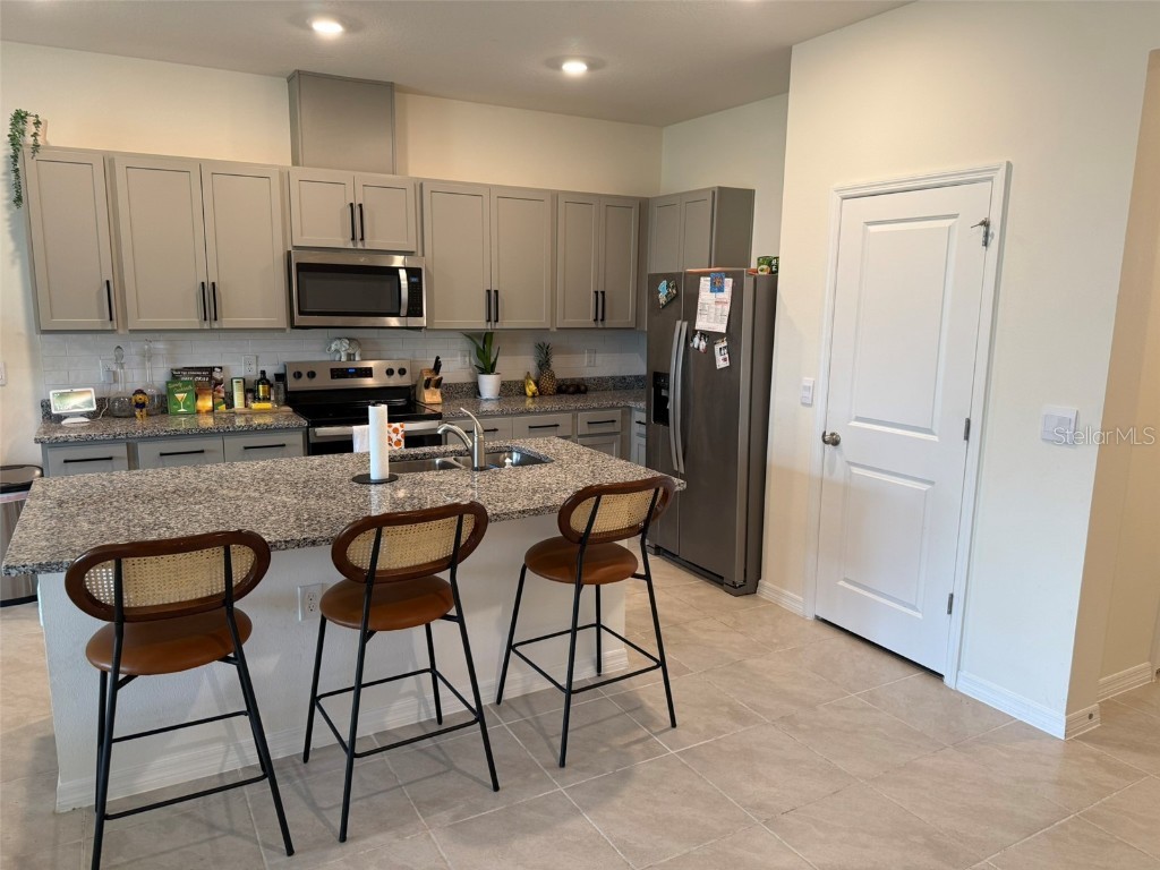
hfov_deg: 71.6
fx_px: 804
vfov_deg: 56.8
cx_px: 580
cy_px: 435
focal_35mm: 24
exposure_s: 1/60
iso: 125
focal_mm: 6.76
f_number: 1.78
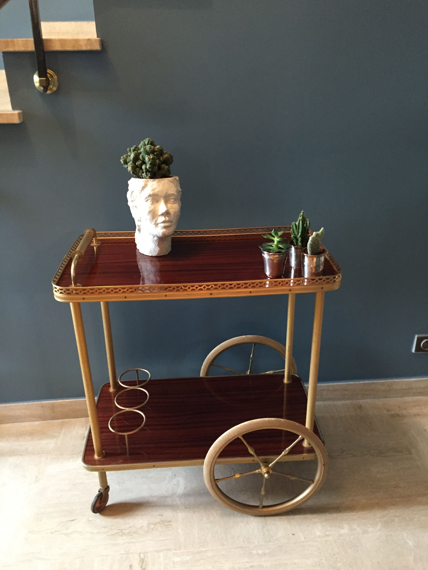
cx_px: 214
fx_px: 478
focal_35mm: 29
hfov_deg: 48.2
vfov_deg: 61.7
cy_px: 285
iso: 250
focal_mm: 4.15
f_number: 2.2
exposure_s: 1/20
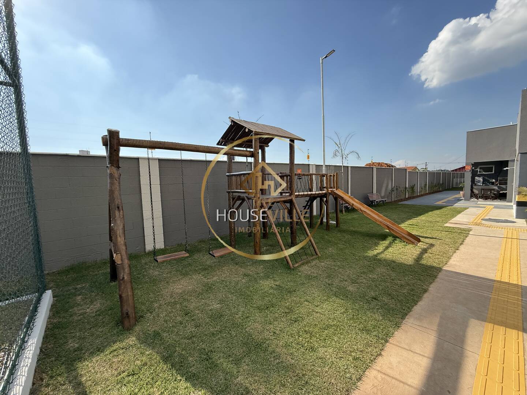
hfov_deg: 102.1
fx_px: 213
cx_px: 264
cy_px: 198
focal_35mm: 14
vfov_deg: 85.7
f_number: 2.2
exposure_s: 1/1259
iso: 64
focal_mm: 2.22
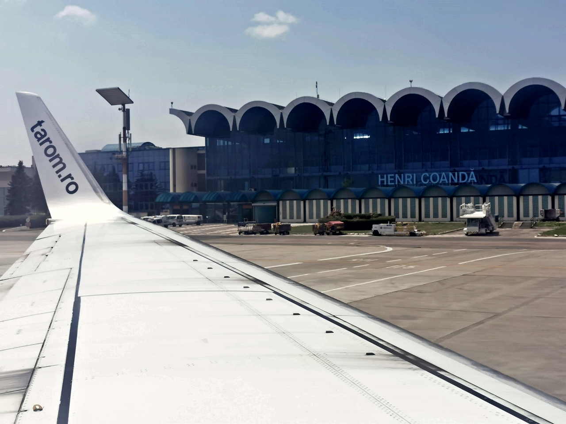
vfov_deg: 27.0
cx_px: 283
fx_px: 883
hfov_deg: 35.5
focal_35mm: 54
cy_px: 212
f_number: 1.6
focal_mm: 5.56
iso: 50
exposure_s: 1/4695
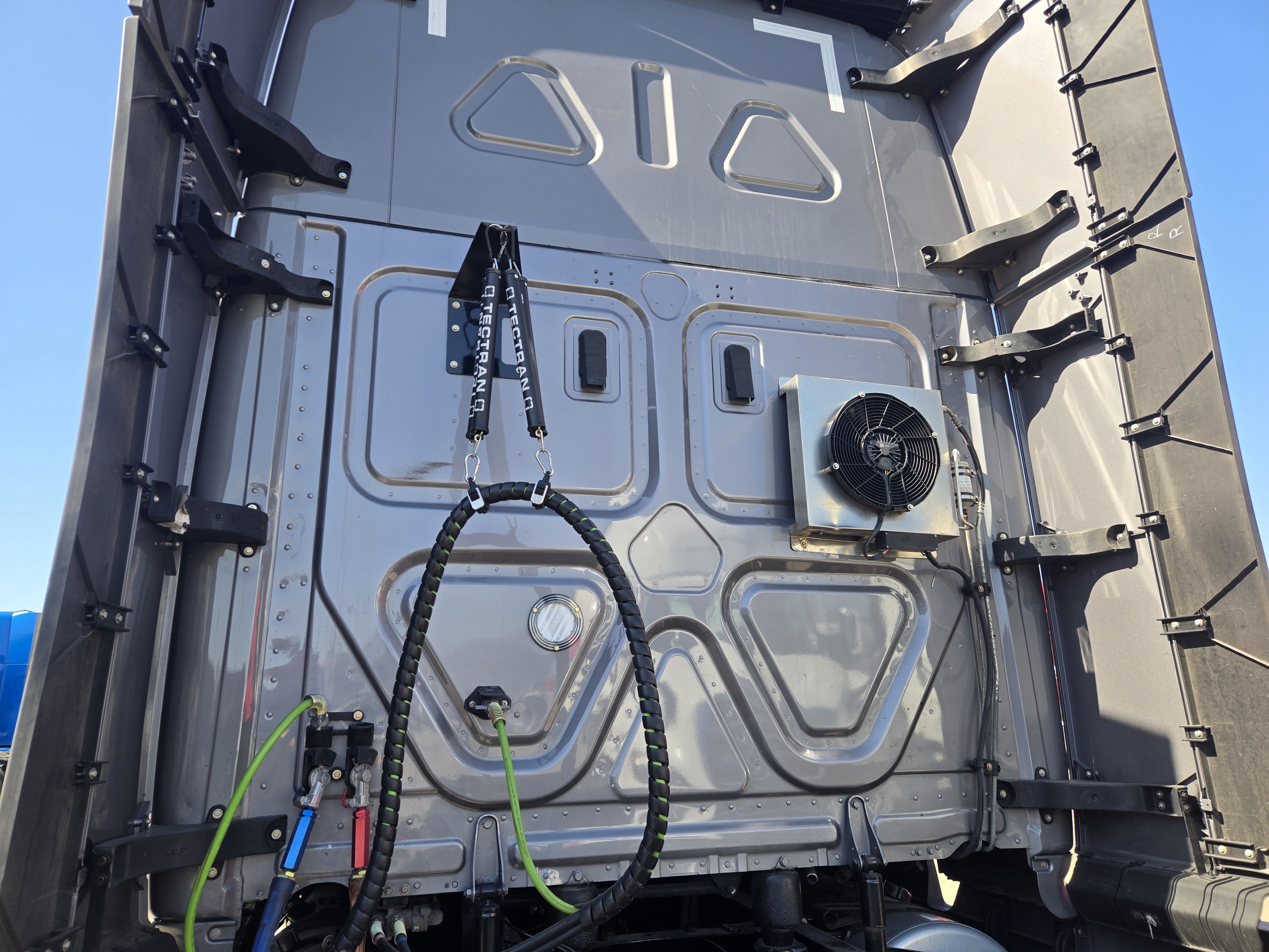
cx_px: 634
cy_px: 476
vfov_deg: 58.9
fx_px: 843
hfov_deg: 73.9
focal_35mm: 23
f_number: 1.8
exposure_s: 1/536
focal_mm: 5.4
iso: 25
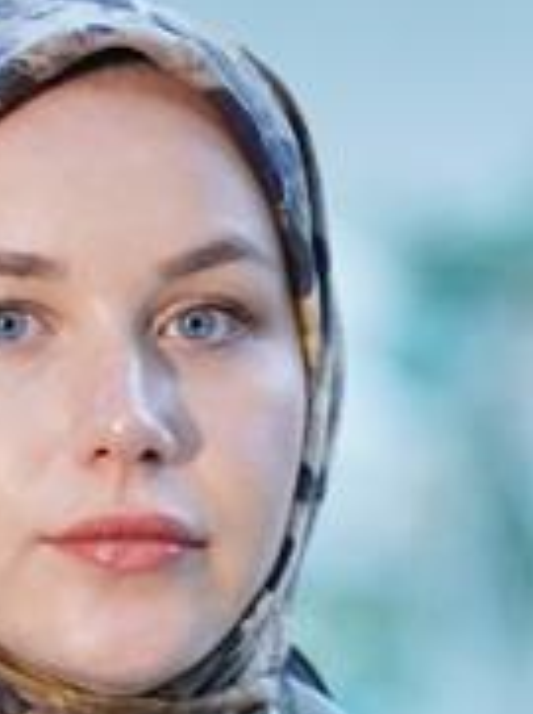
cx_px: 75
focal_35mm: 351
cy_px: 682
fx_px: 7232
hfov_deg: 4.2
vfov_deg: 5.6
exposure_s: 1/200
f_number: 3.5
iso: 640
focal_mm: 142
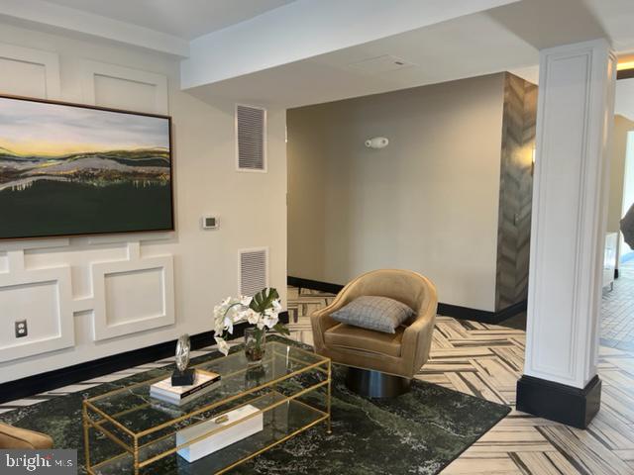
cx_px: 317
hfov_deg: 67.3
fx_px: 476
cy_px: 238
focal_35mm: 26
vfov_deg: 53.1
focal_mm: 5.7
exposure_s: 1/60
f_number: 1.5
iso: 80
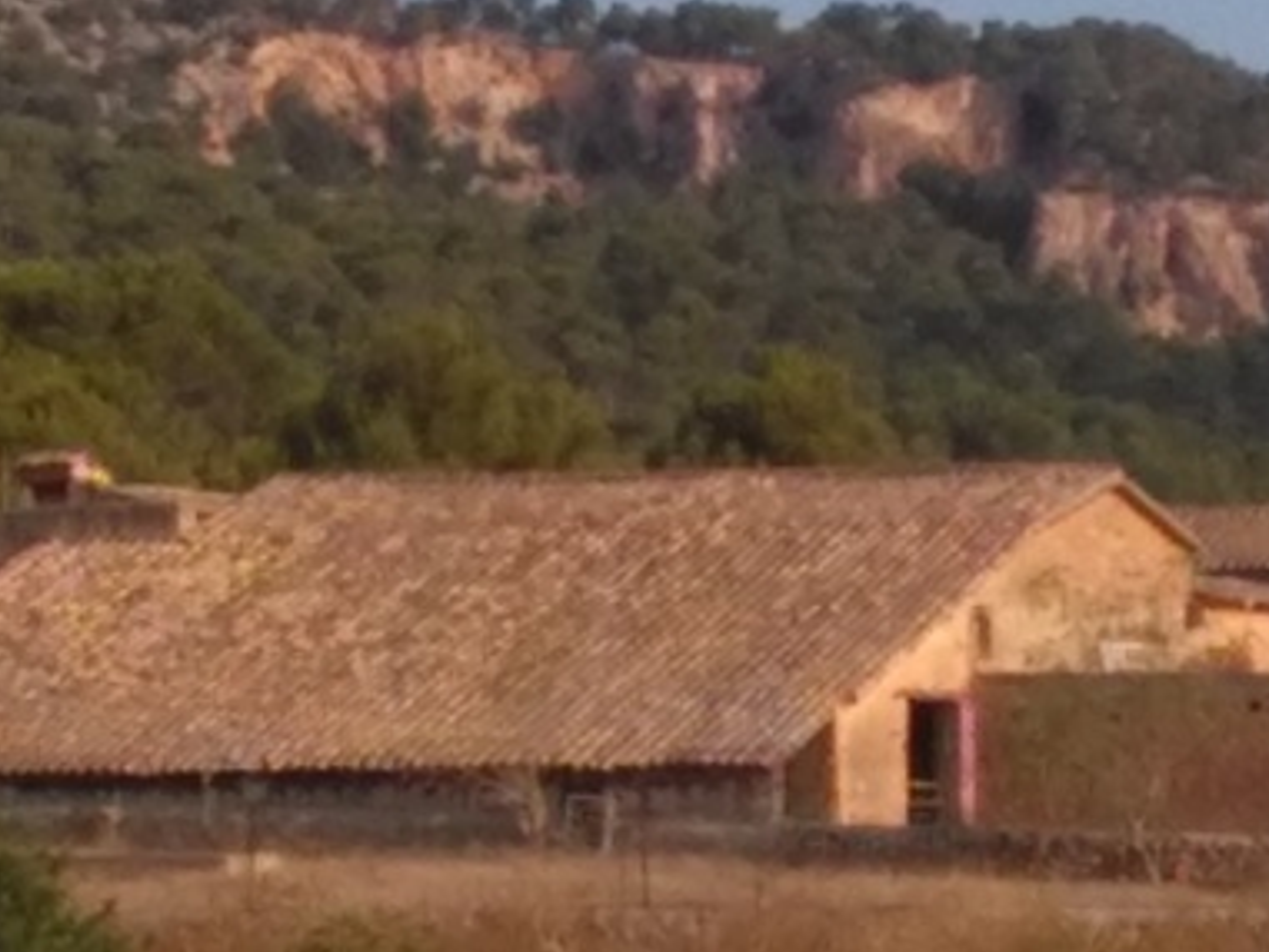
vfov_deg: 30.8
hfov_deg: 39.8
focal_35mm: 47
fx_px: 1724
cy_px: 366
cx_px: 879
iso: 100
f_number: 2.2
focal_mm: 2.34
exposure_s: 1/1349
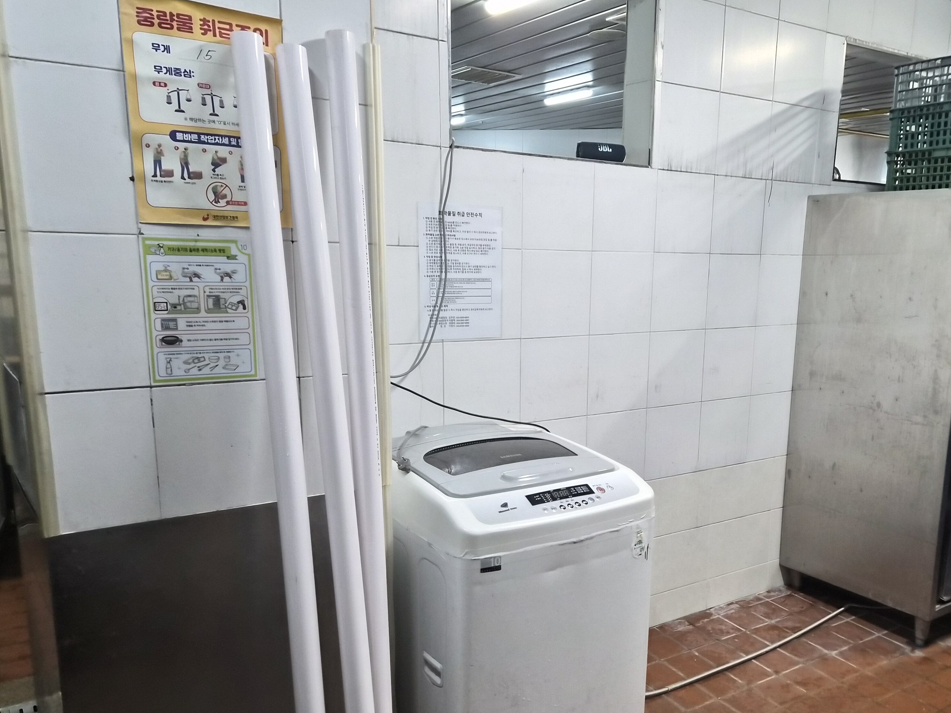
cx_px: 574
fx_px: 852
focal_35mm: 31
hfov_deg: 57.9
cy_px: 413
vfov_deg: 45.3
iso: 320
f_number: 1.8
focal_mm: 5.4
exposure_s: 1/120
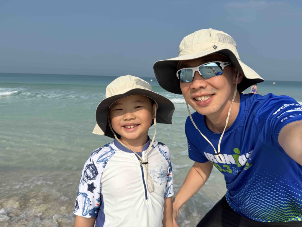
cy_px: 114
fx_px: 209
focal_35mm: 24
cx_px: 151
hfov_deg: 71.6
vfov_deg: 56.8
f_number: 1.78
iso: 80
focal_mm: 6.76
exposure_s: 1/7353
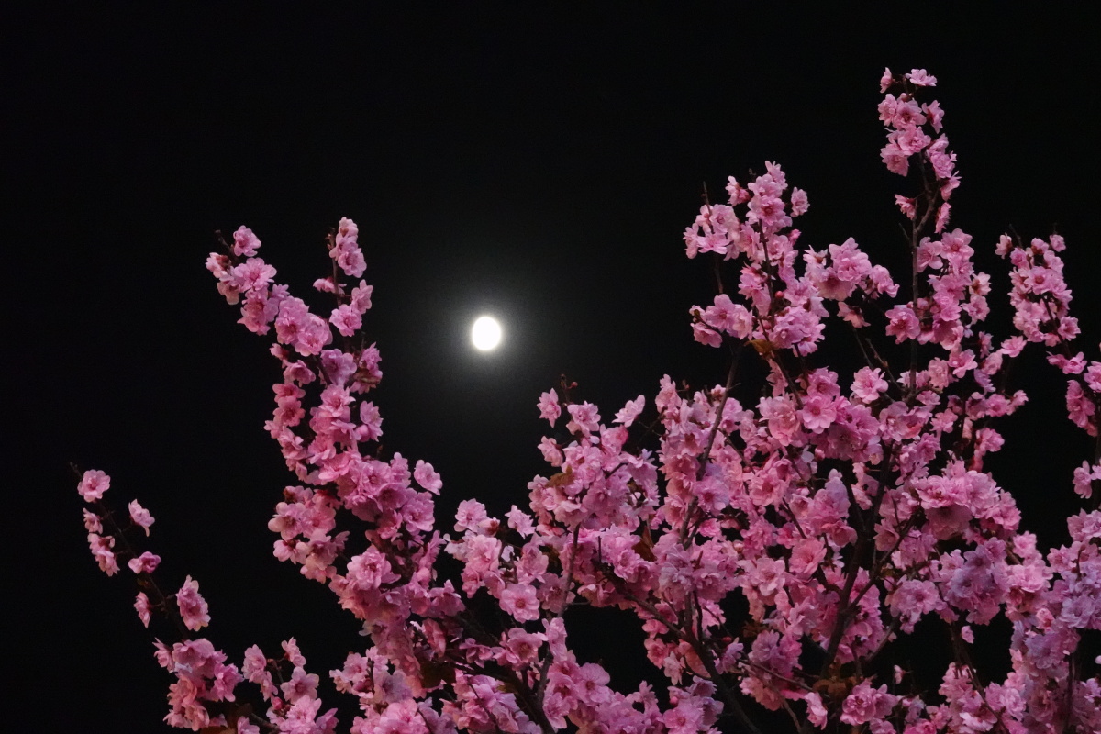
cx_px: 550
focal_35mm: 81
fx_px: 2477
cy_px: 367
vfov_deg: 16.9
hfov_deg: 25.1
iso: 6400
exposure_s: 1/13
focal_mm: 29.67
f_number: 5
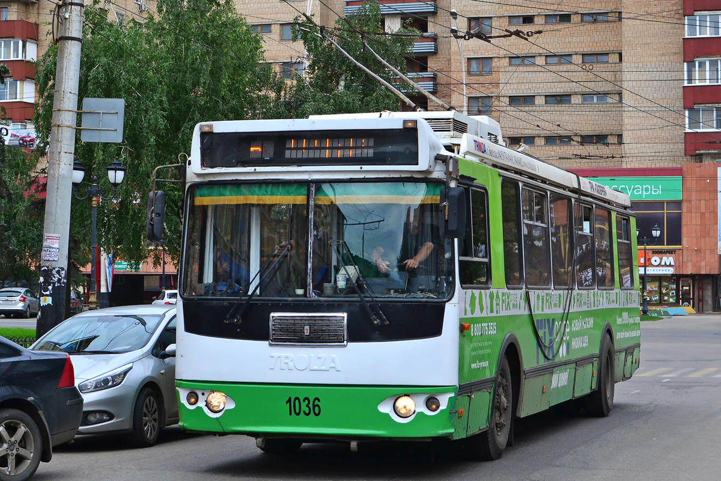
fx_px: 1051
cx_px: 360
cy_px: 240
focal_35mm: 52
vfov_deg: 25.8
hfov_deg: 37.9
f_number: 6.3
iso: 400
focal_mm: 35
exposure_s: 1/800
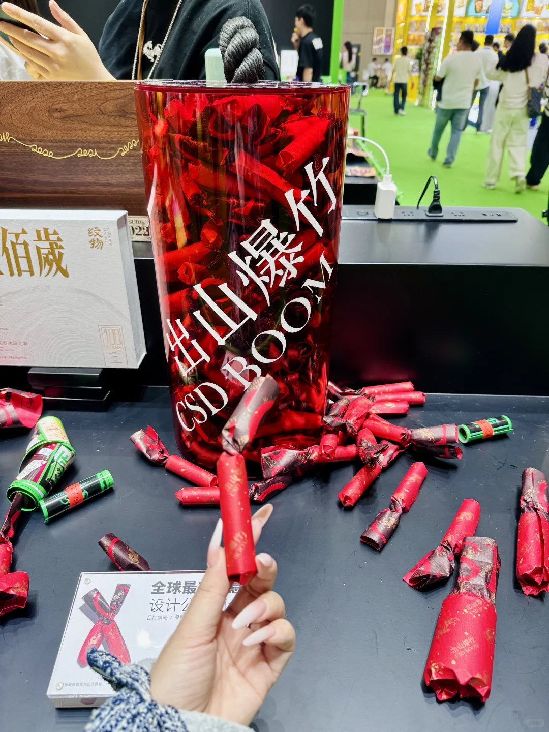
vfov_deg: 71.6
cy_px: 366
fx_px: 508
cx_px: 274
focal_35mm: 24
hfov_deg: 56.8
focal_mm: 6.76
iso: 160
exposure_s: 1/100
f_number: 1.78
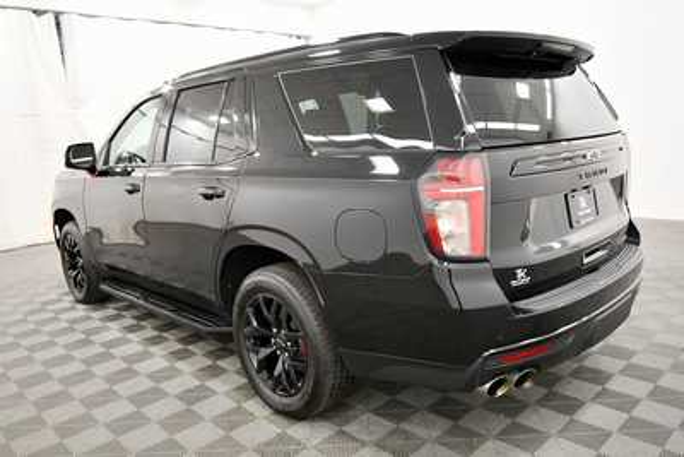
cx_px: 342
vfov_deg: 48.0
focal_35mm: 27
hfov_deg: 67.4
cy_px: 228
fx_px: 513
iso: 2500
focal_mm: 18
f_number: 5.6
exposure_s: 1/125
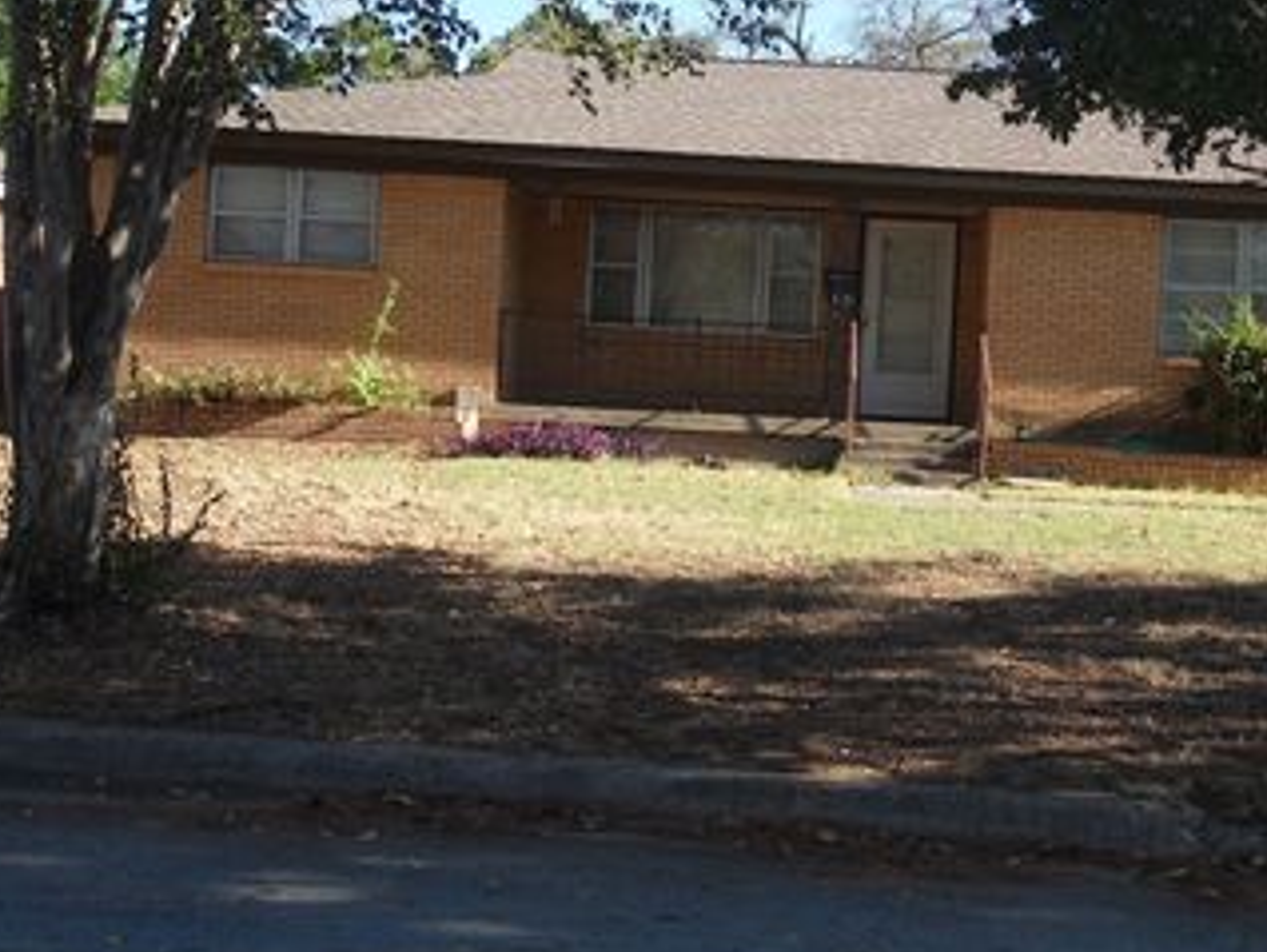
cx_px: 932
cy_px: 404
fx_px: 2015
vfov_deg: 26.6
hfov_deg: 34.3
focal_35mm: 55
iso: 80
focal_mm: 6.3
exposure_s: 1/350
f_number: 3.5
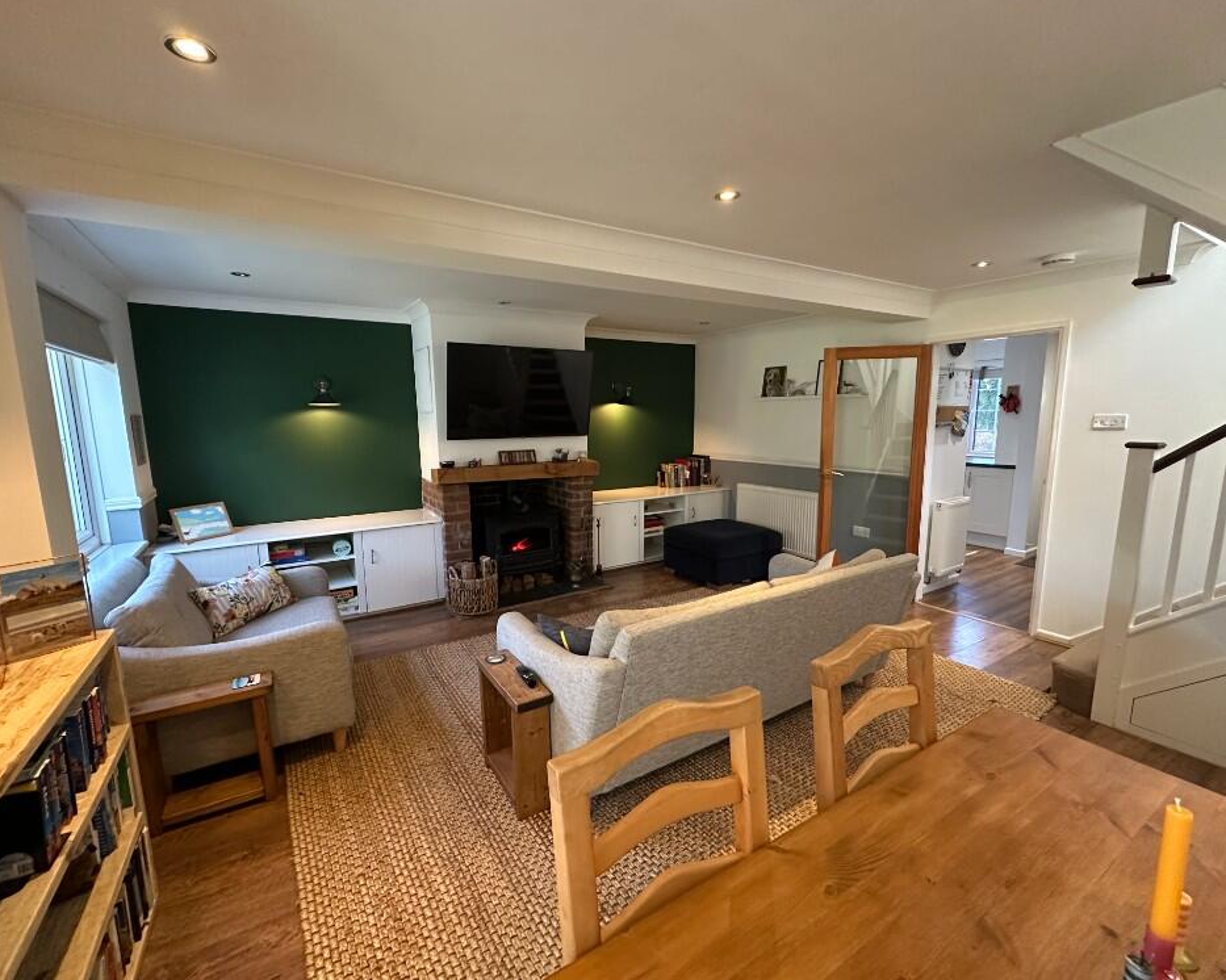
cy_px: 497
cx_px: 606
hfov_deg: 96.8
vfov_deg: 84.0
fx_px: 544
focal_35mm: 15
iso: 400
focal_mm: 2.22
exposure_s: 1/60
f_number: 2.2
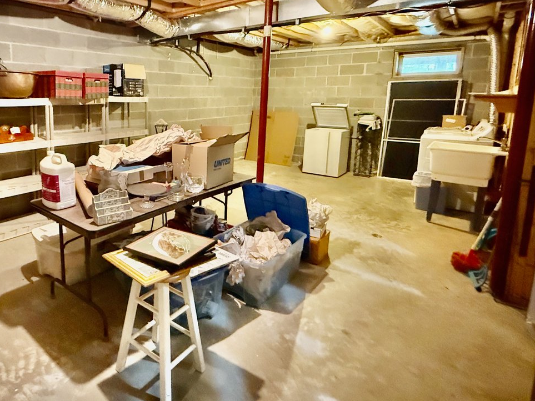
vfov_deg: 60.0
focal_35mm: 22
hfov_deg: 71.8
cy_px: 143
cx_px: 142
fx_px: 340
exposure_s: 1/40
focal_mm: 2.22
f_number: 2.2
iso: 1600
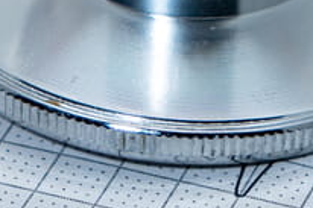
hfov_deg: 3.2
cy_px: -234
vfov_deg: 2.1
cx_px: 184
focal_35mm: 640
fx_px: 5560
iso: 100
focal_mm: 105
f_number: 9
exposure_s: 1/40
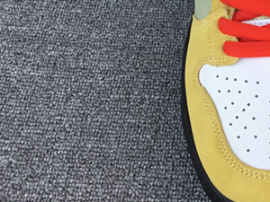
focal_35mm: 93
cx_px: 316
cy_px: -42
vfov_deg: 15.3
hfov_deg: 19.9
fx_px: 725
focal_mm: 3.3
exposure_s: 1/100
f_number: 2.4
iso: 25
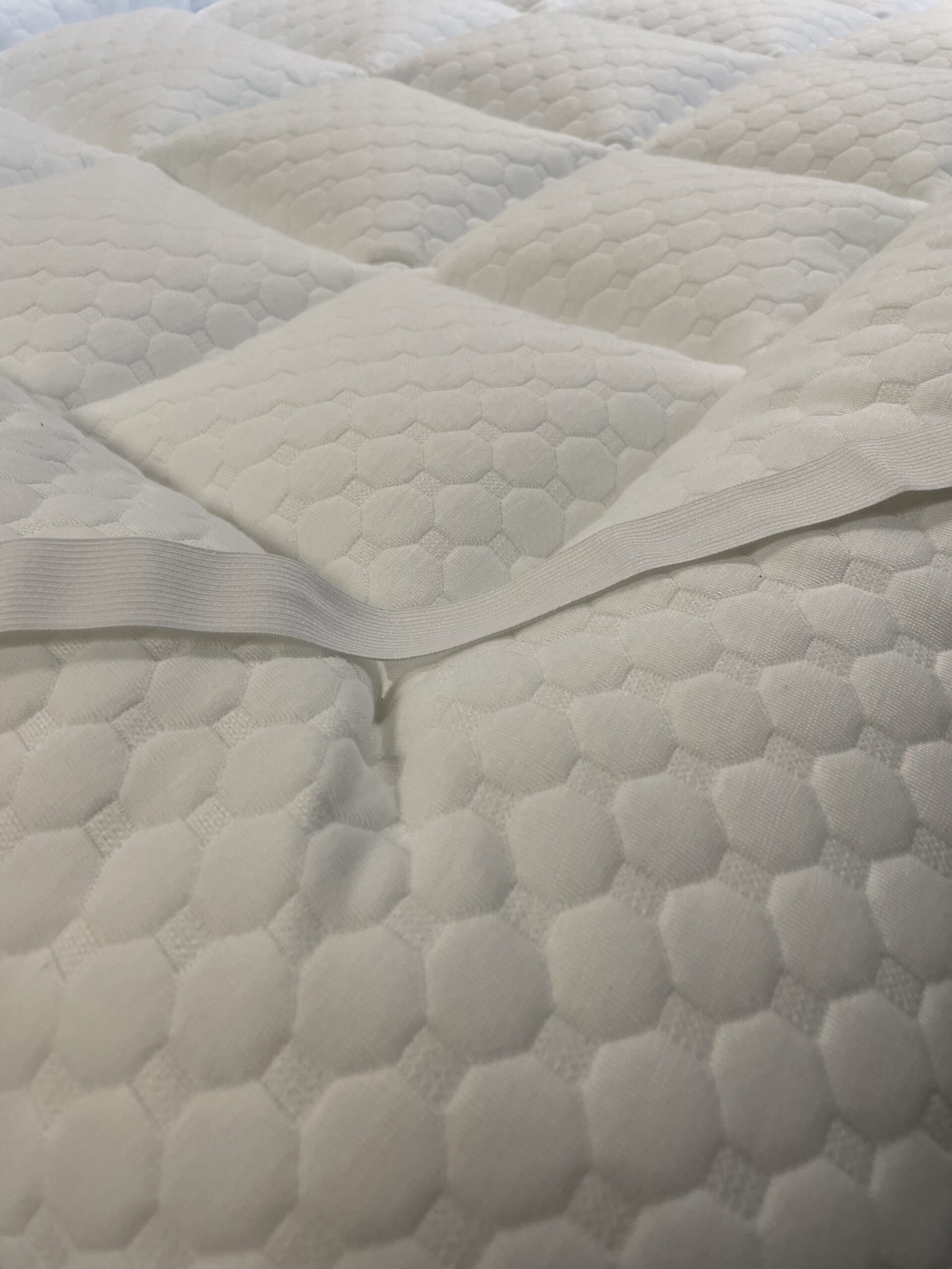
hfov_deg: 53.1
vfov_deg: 67.3
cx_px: 476
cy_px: 634
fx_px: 953
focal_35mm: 26
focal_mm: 4.2
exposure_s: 1/100
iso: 100
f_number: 1.6
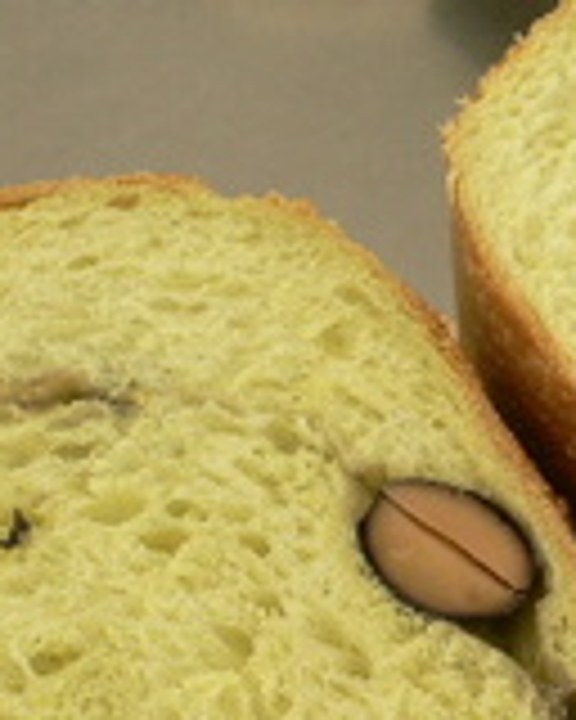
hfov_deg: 14.3
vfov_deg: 17.4
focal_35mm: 107
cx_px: 500
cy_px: 772
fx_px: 2280
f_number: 2.8
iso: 100
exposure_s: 1/60
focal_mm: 5.8
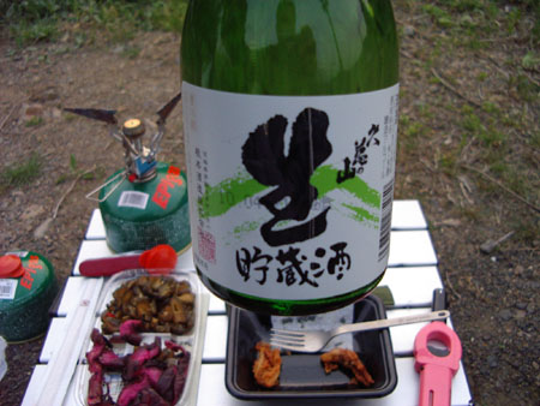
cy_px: 203
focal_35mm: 38
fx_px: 593
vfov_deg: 37.8
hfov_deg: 49.0
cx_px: 270
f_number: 2.6
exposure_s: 1/40
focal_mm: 5.8
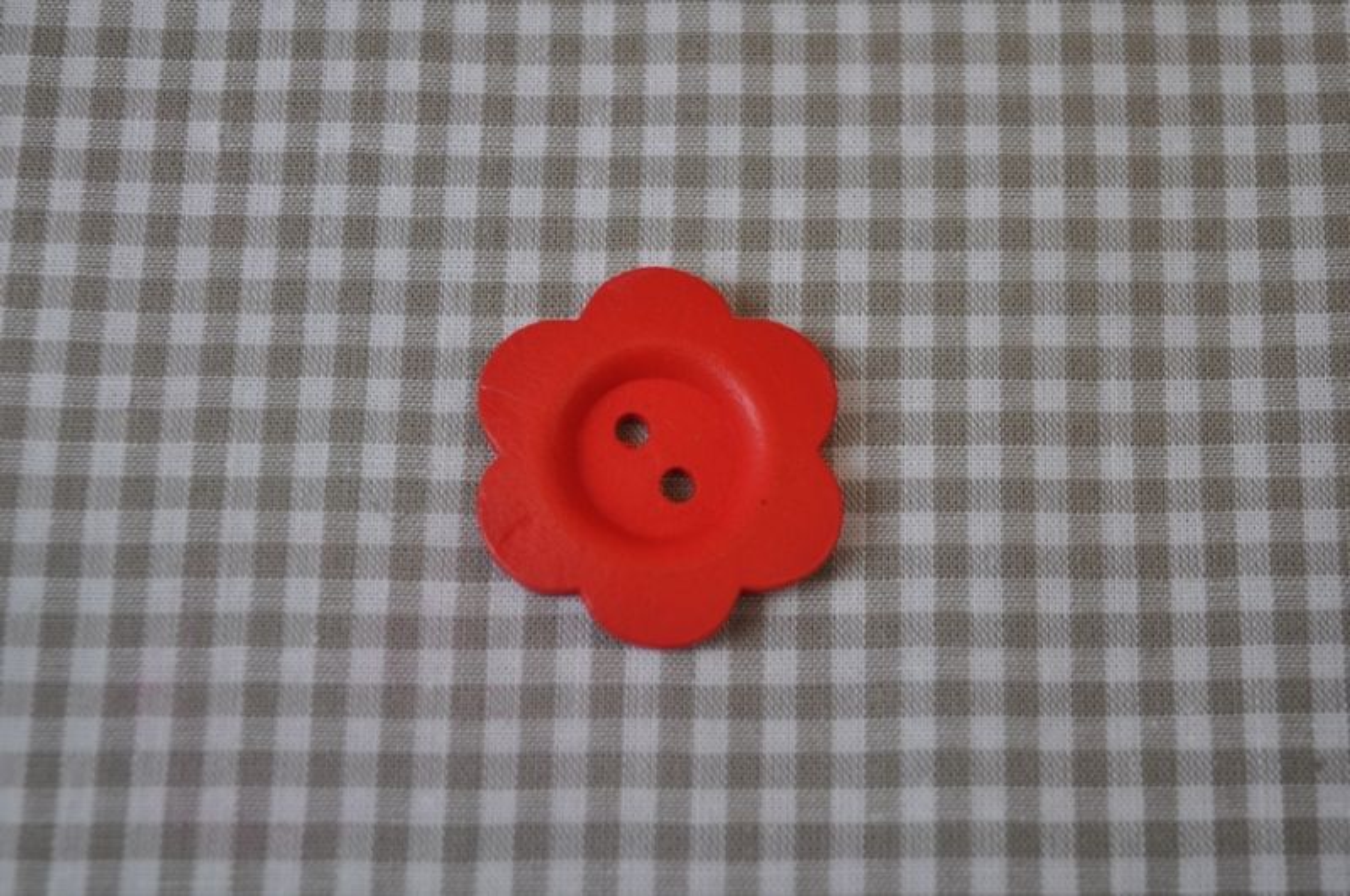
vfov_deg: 21.5
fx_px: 2359
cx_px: 675
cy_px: 448
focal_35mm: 63
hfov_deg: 31.9
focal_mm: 42
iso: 400
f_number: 5
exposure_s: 1/100
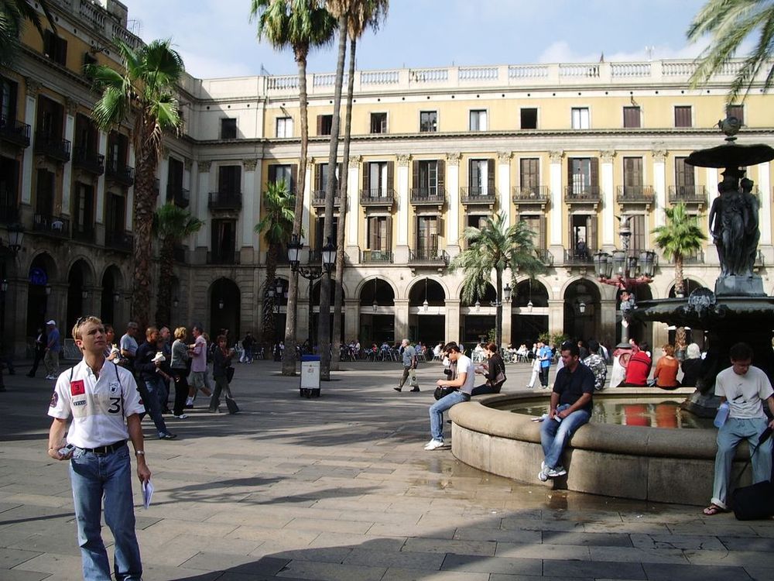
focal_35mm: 35
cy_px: 290
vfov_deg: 40.7
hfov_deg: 52.6
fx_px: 783
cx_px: 387
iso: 50
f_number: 4.3
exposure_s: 1/250
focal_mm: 5.8
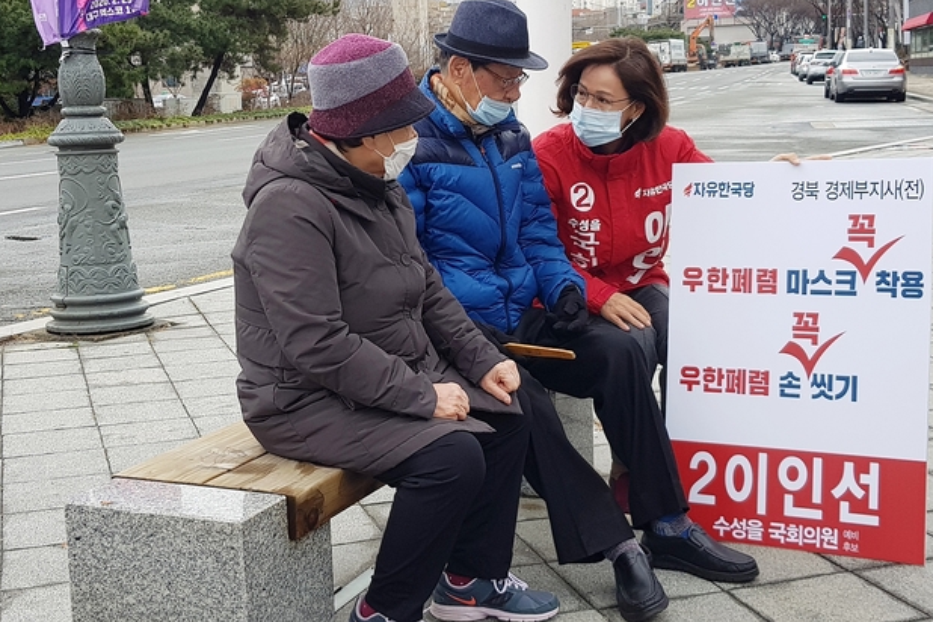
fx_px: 726
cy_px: 287
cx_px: 482
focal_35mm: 28
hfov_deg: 65.5
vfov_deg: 46.4
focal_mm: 4.2
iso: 40
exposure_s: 1/434
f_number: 1.7
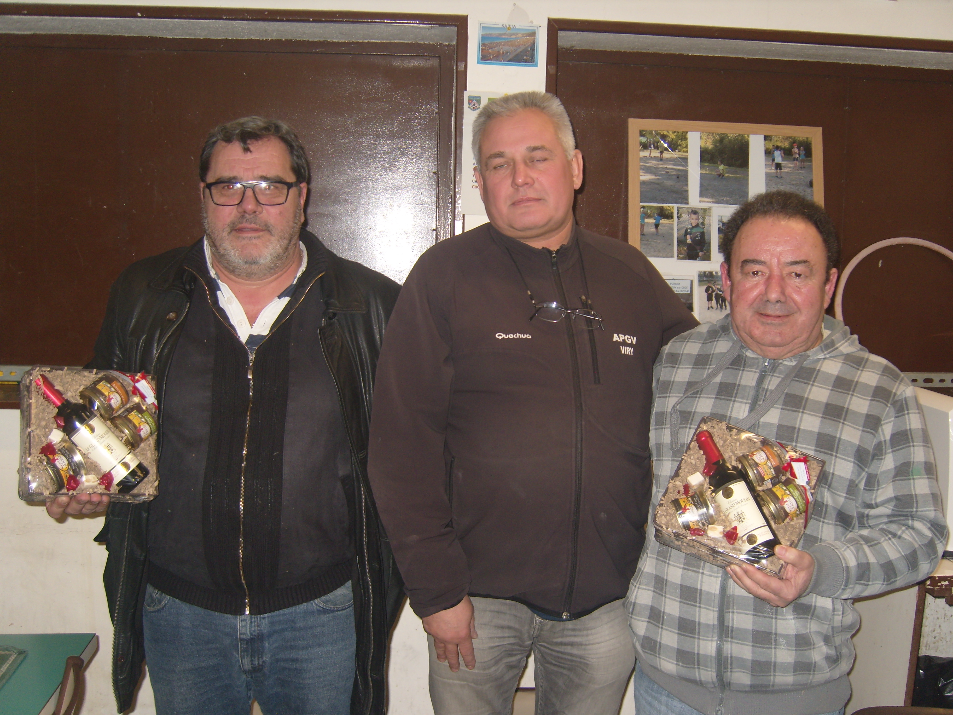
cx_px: 476
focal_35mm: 35
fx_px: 964
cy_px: 358
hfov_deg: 52.6
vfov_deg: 40.7
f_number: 2.8
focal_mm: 7.4
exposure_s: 1/30
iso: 105
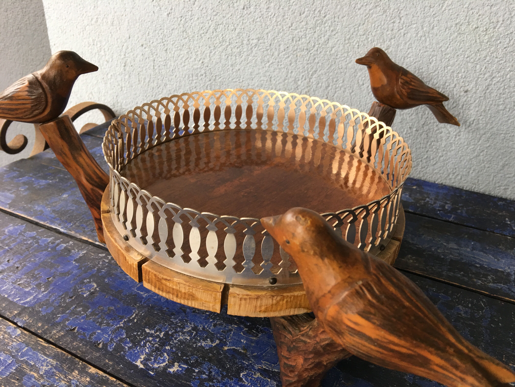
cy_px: 194
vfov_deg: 48.2
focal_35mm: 29
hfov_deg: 61.7
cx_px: 258
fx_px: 431
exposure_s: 1/17
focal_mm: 4.15
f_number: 2.2
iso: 32
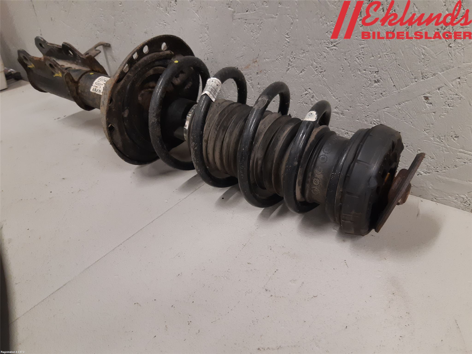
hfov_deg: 67.3
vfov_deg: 53.1
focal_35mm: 26
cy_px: 177
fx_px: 355
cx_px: 236
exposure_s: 1/50
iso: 160
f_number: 1.7
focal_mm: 3.93
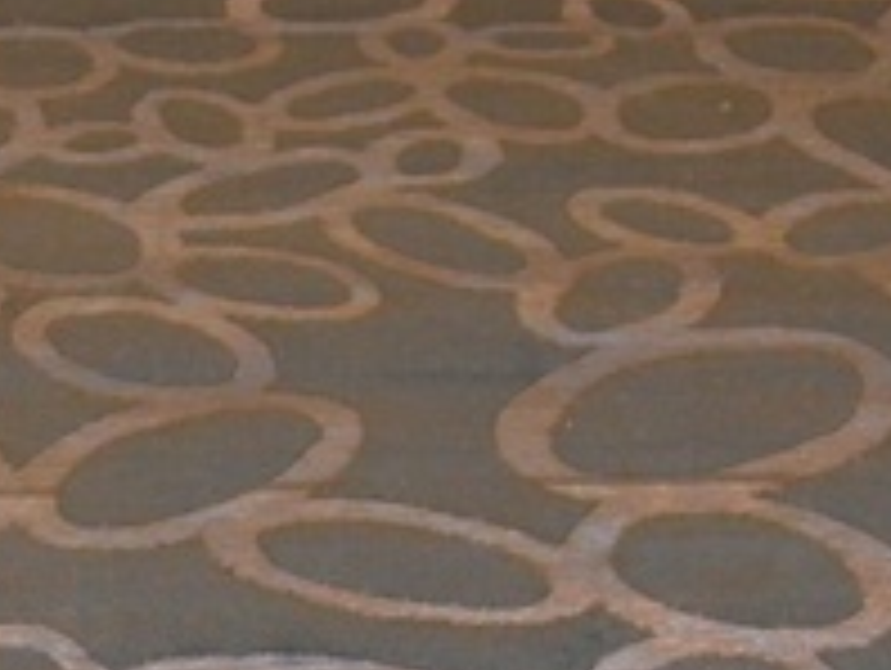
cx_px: -58
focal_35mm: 144
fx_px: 3711
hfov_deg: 13.4
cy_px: 971
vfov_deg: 10.0
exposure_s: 1/60
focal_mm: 22
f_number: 4
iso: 2000
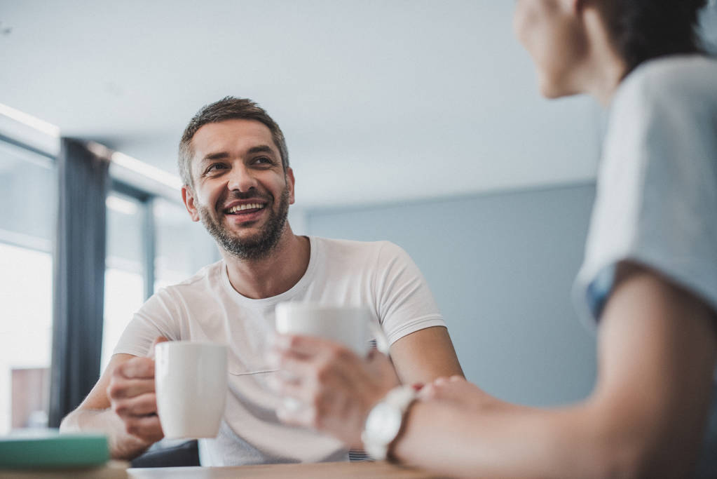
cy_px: 240
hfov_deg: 39.6
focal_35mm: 50
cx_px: 358
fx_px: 996
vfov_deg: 27.0
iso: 1000
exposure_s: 1/400
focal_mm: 50
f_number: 2.5
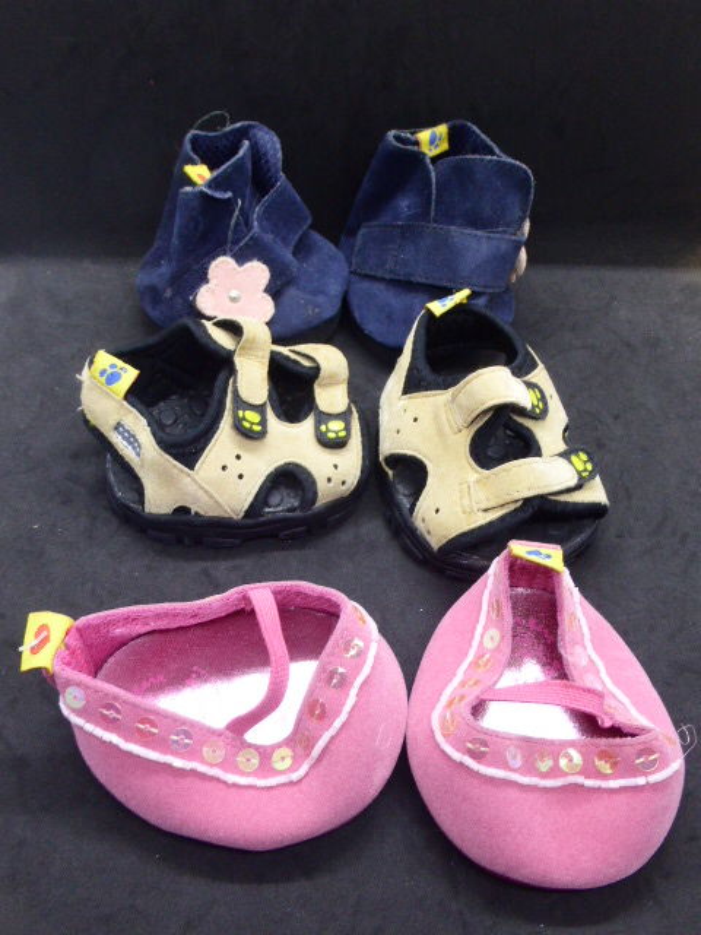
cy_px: 468
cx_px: 350
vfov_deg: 58.4
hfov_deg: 45.4
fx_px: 837
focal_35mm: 31
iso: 400
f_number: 3.6
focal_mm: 5.4
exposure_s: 1/40
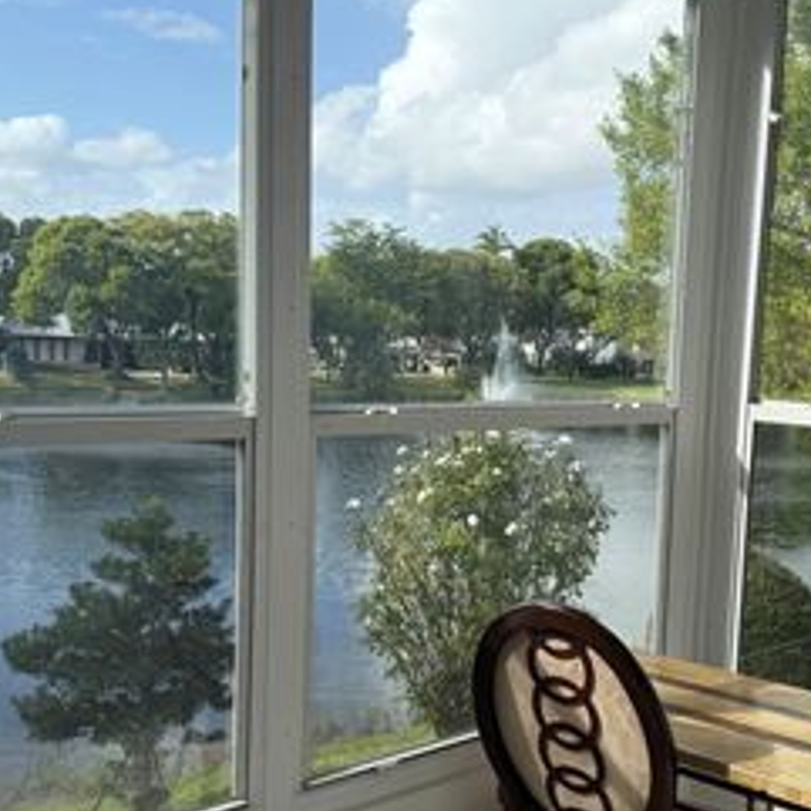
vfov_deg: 38.2
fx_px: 1166
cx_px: 512
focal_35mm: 44
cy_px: 480
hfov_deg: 38.1
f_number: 1.78
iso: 100
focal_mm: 6.76
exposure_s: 1/1901
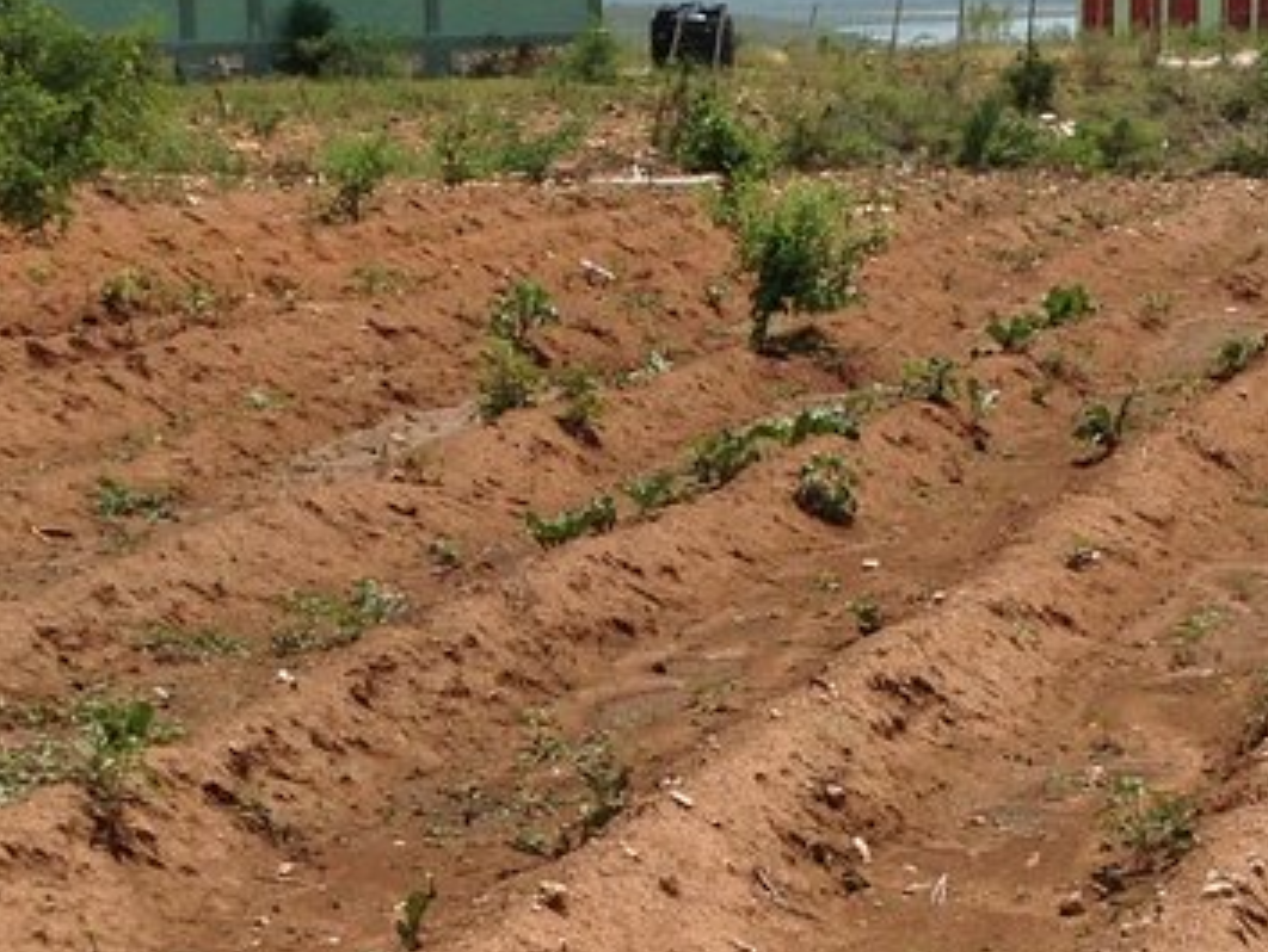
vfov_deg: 14.6
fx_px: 3702
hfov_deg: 19.4
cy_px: 632
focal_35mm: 101
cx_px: 616
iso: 50
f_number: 2.4
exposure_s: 1/3030
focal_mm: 4.28
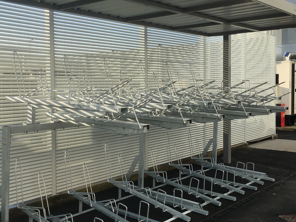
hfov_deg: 42.9
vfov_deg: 32.9
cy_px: 100
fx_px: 376
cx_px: 130
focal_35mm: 44
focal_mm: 4.15
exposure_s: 1/864
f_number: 2.2
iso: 25
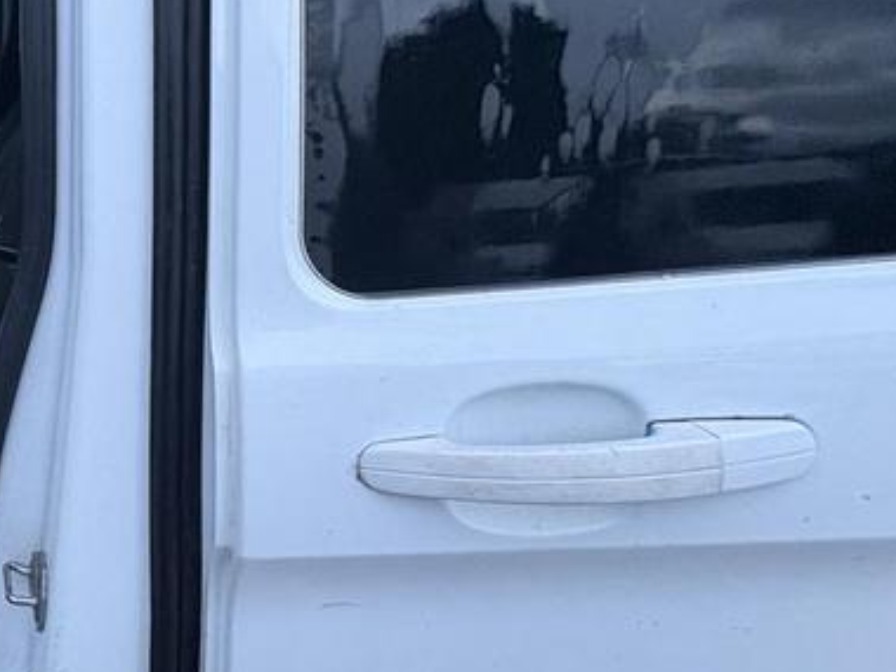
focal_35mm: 33
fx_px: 854
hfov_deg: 40.9
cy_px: 290
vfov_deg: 42.8
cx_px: -149
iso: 320
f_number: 2.2
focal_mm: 2.22
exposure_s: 1/60
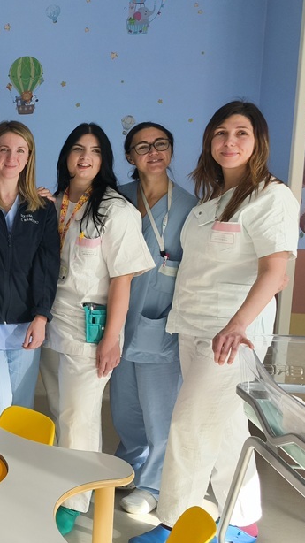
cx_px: -205
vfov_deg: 42.0
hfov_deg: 19.7
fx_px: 705
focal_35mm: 49
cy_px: 235
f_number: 1.6
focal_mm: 6.57
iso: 64
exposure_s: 1/511
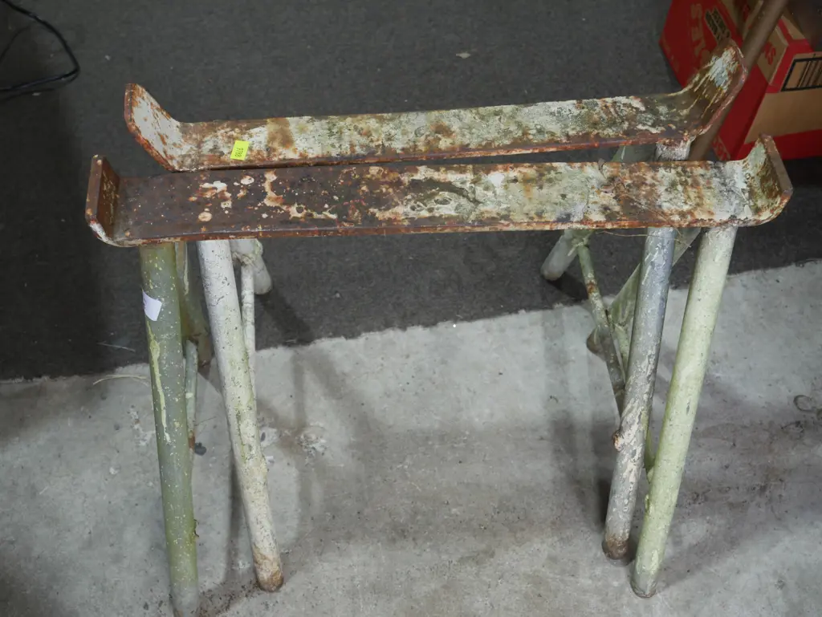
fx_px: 1045
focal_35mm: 44
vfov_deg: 32.9
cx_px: 411
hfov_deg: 42.9
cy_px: 308
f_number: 4.7
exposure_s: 1/80
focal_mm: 22
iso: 200
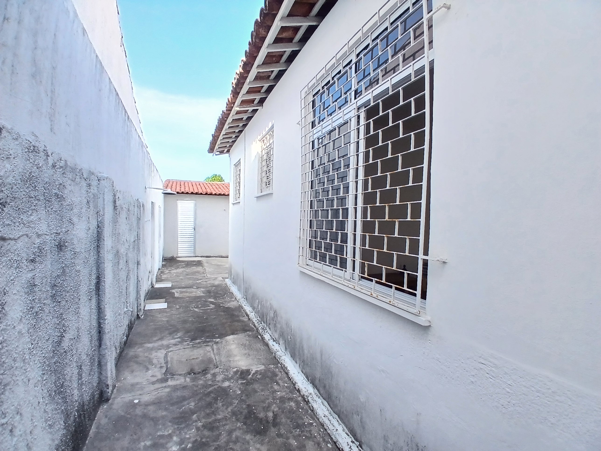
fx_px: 295
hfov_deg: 91.0
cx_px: 300
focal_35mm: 17
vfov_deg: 74.7
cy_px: 226
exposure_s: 1/138
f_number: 2.2
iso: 50
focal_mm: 1.4
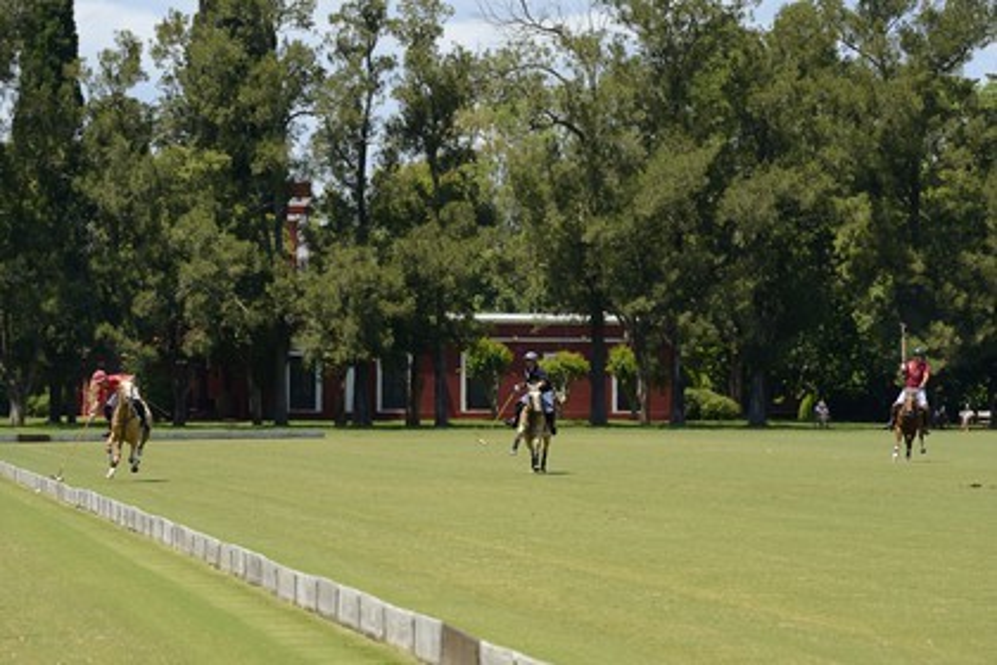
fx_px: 5538
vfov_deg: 6.9
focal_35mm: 200
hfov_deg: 10.3
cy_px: 332
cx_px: 498
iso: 400
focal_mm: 200
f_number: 6.3
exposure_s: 1/1250
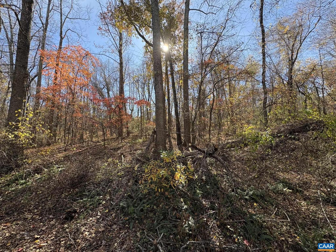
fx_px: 136
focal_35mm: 14
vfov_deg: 85.7
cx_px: 168
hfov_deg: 102.1
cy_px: 126
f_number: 2.2
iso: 64
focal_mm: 2.22
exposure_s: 1/456
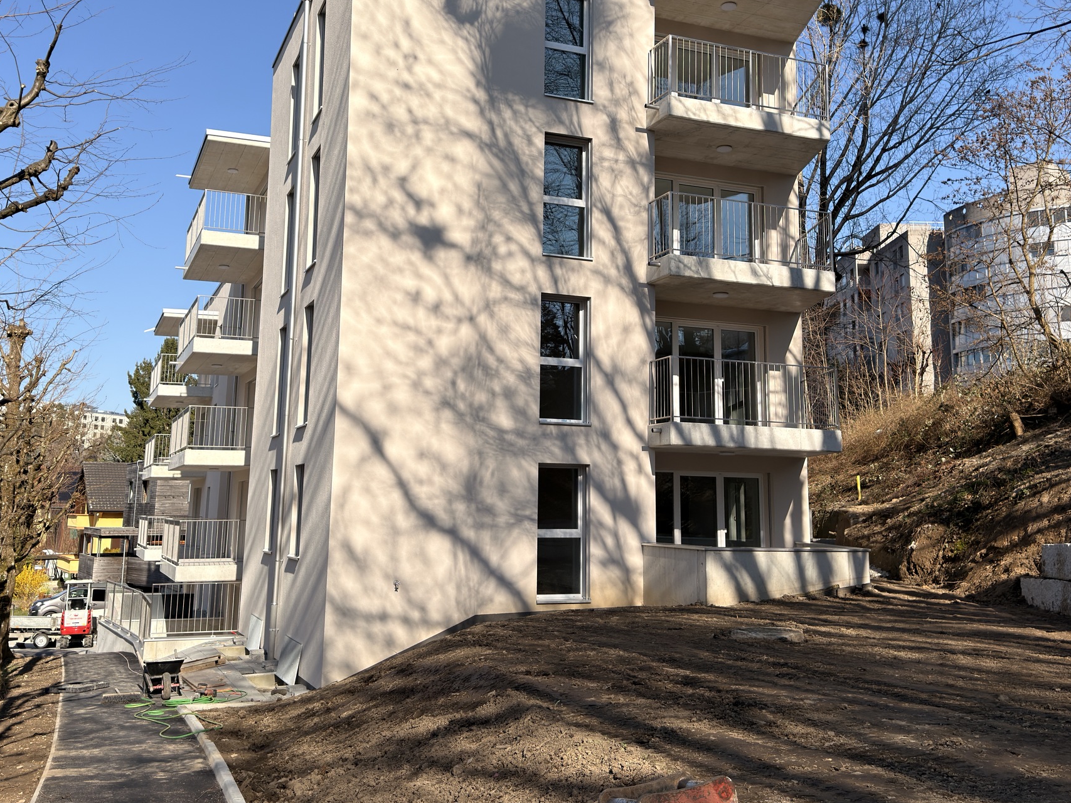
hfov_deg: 51.4
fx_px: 1114
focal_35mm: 36
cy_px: 296
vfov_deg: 39.4
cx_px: 546
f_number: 1.78
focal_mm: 6.76
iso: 64
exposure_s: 1/3953
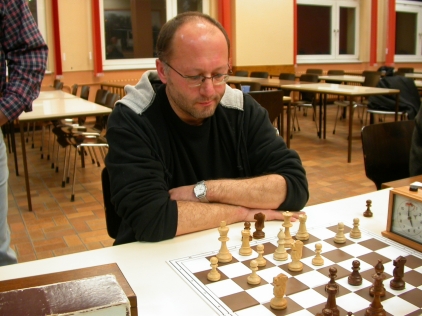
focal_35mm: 38
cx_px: 211
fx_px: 463
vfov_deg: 37.7
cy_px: 158
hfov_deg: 49.0
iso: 100
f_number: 2.6
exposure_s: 1/10.2
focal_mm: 7.85
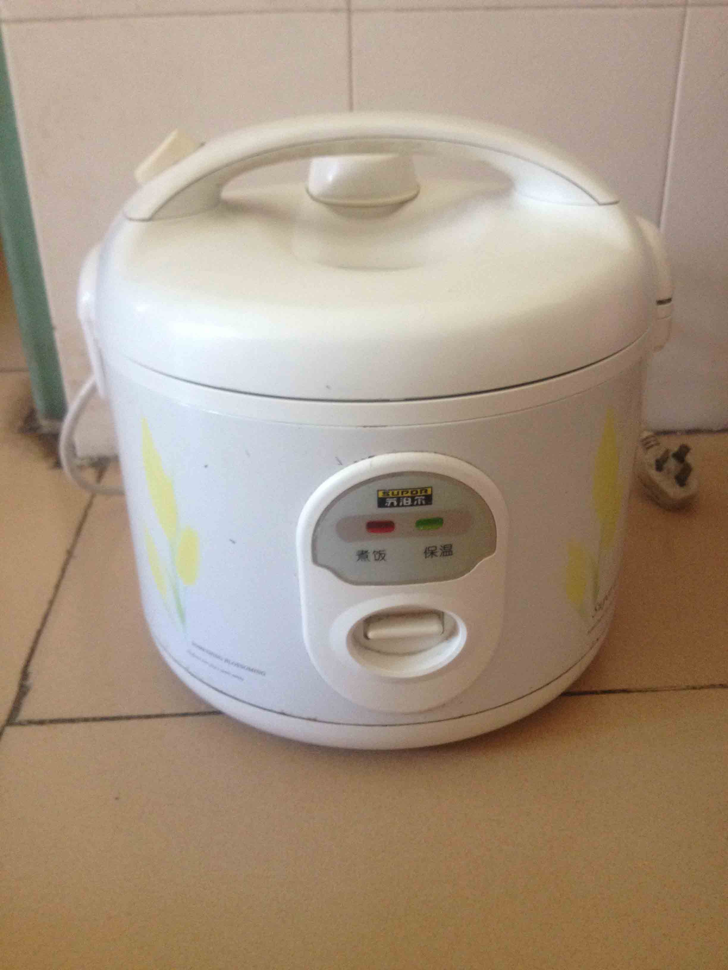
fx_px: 981
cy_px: 485
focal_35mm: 35
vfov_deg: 52.6
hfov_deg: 40.7
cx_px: 364
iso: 200
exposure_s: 1/20
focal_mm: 4.28
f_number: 2.4
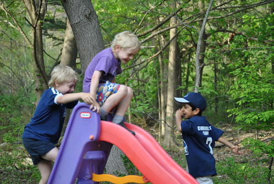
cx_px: 137
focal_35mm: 117
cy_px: 92
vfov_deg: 11.7
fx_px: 891
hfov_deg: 17.5
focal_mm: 78
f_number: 4.5
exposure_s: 1/200
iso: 200
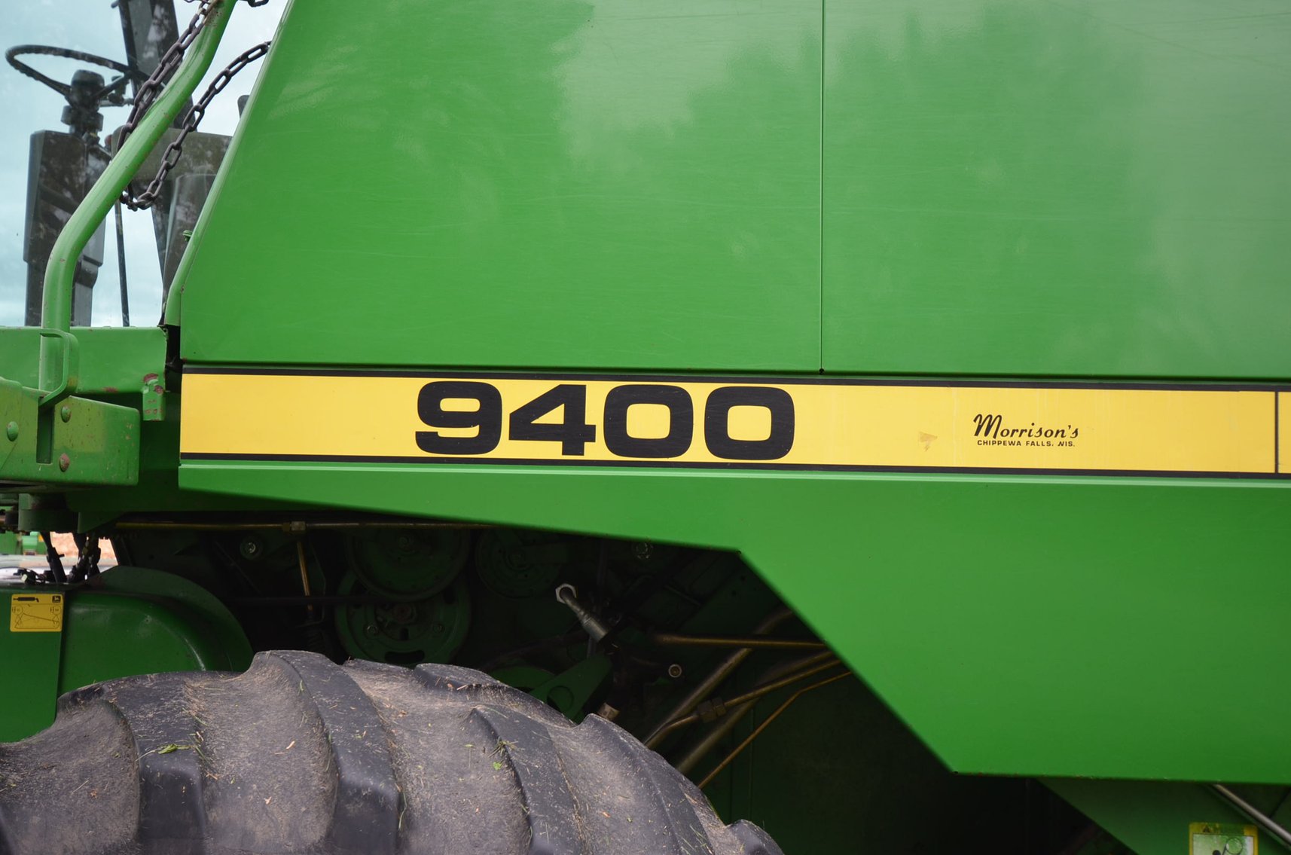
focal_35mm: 36
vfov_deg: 36.7
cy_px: 428
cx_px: 646
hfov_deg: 53.2
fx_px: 1288
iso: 280
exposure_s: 1/125
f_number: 5.6
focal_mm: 24
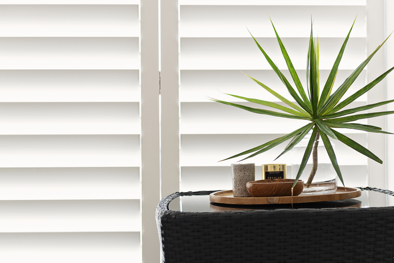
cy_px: 132
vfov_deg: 19.5
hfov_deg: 28.8
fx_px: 766
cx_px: 197
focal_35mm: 70
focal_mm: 70
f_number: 4
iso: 640
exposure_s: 1/500
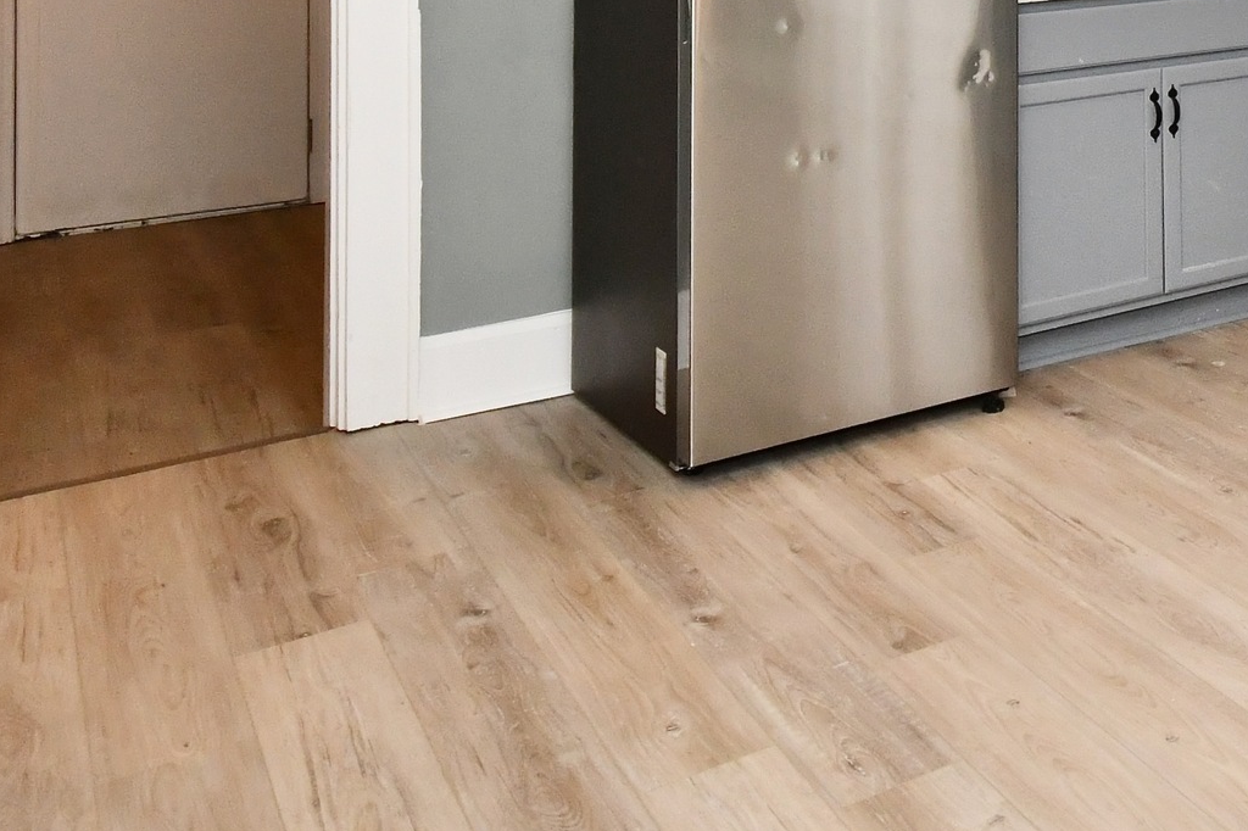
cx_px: 1294
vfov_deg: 26.7
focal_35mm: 45
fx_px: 1559
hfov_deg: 38.0
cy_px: -149
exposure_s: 1/60
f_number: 6.3
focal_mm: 10
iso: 640
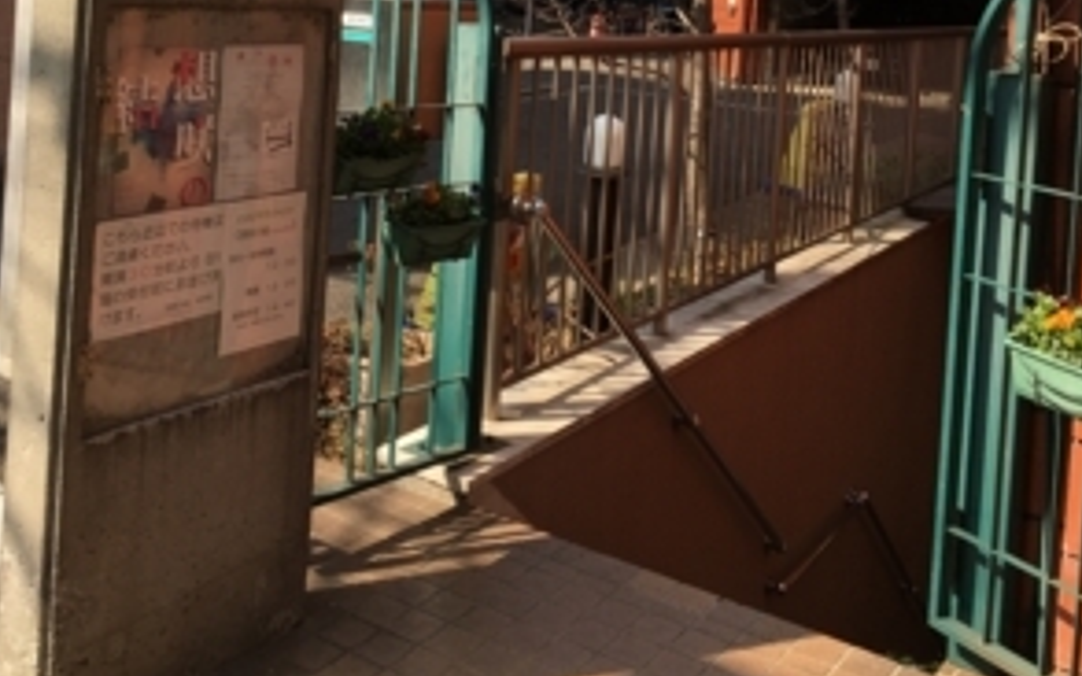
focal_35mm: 42
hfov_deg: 47.2
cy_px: 4
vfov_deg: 28.7
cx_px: 535
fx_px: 1238
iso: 25
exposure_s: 1/785
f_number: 2.2
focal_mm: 4.15
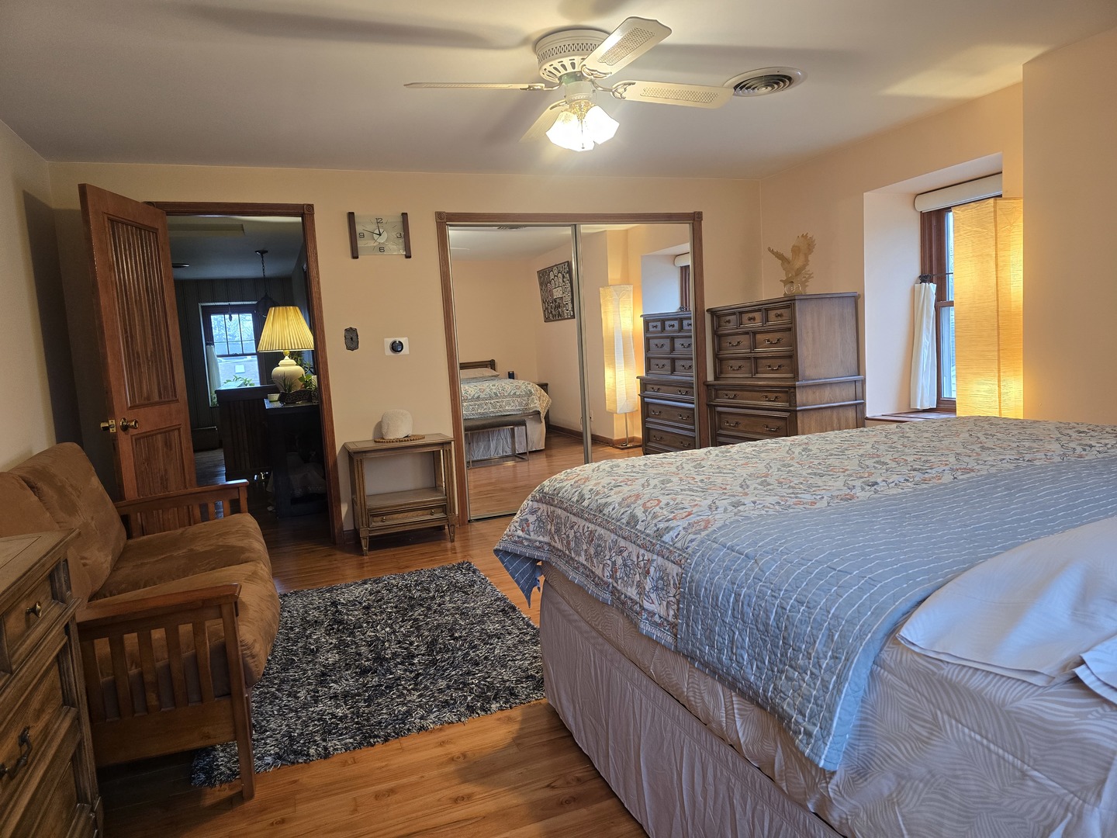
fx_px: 742
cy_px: 419
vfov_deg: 58.9
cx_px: 558
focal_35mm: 23
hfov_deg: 73.9
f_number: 1.7
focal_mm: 6.3
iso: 200
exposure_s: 1/120
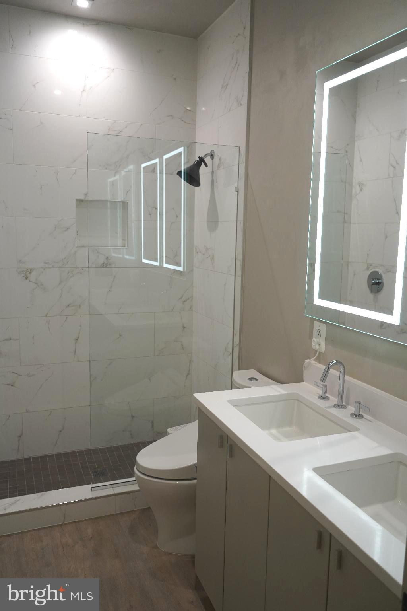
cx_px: 204
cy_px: 306
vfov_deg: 63.7
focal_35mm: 29
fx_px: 492
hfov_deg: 45.0
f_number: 4
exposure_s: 1/160
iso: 1250
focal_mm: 29
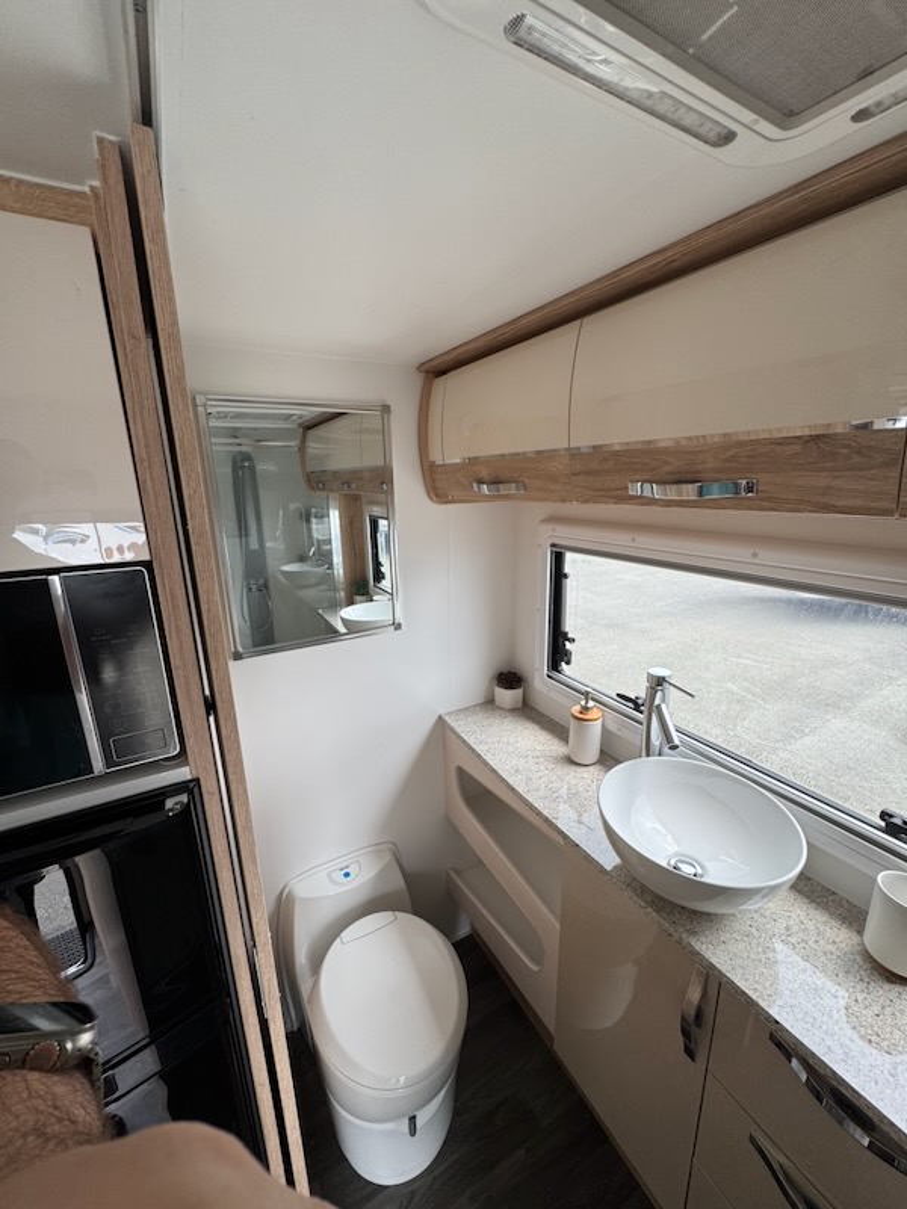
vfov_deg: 102.1
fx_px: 489
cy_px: 604
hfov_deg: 85.7
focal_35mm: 14
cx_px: 454
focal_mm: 2.22
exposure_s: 1/99
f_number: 2.2
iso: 64
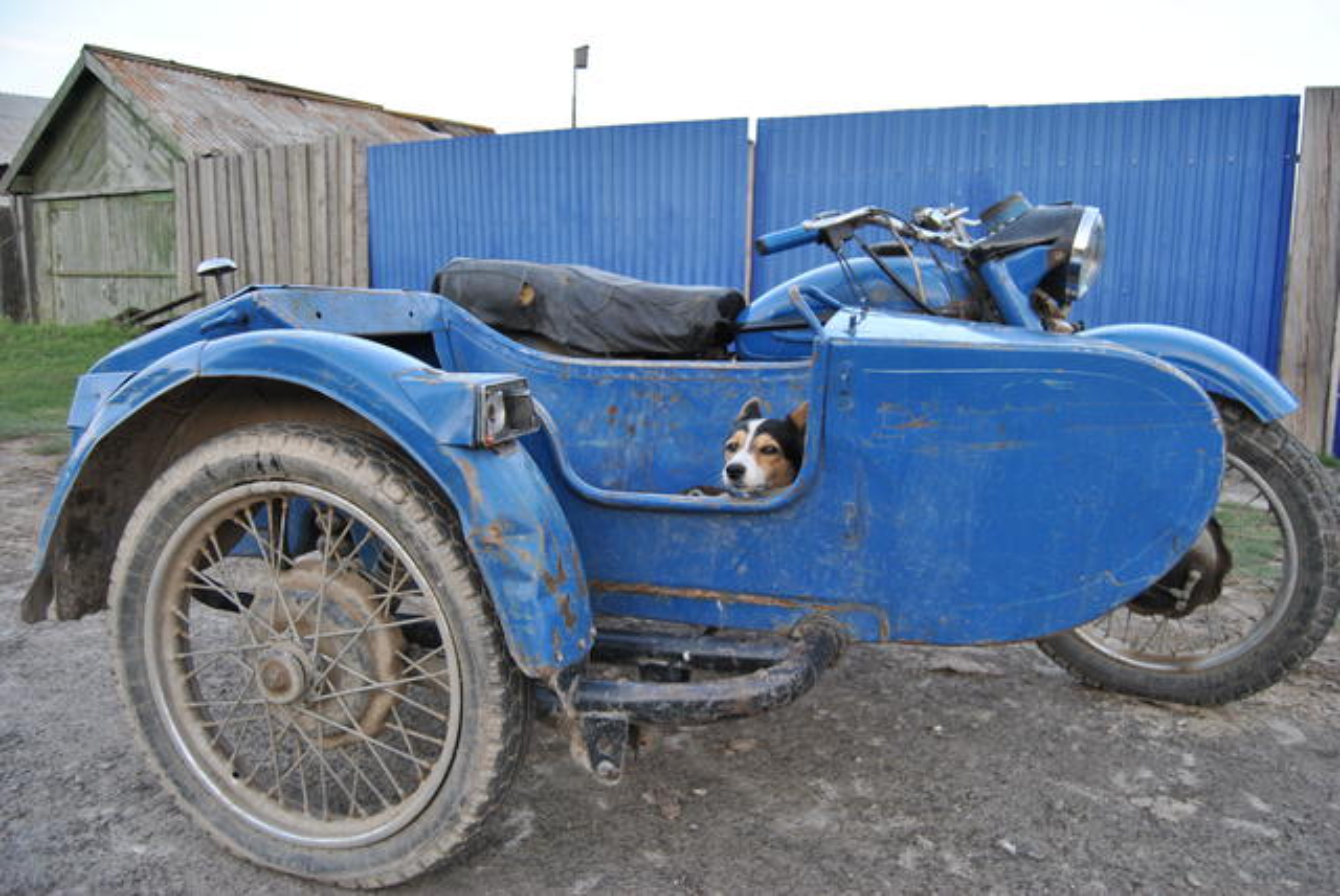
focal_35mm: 27
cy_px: 448
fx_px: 1006
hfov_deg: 67.3
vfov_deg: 48.0
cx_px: 670
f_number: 4
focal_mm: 18
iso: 200
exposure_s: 1/60
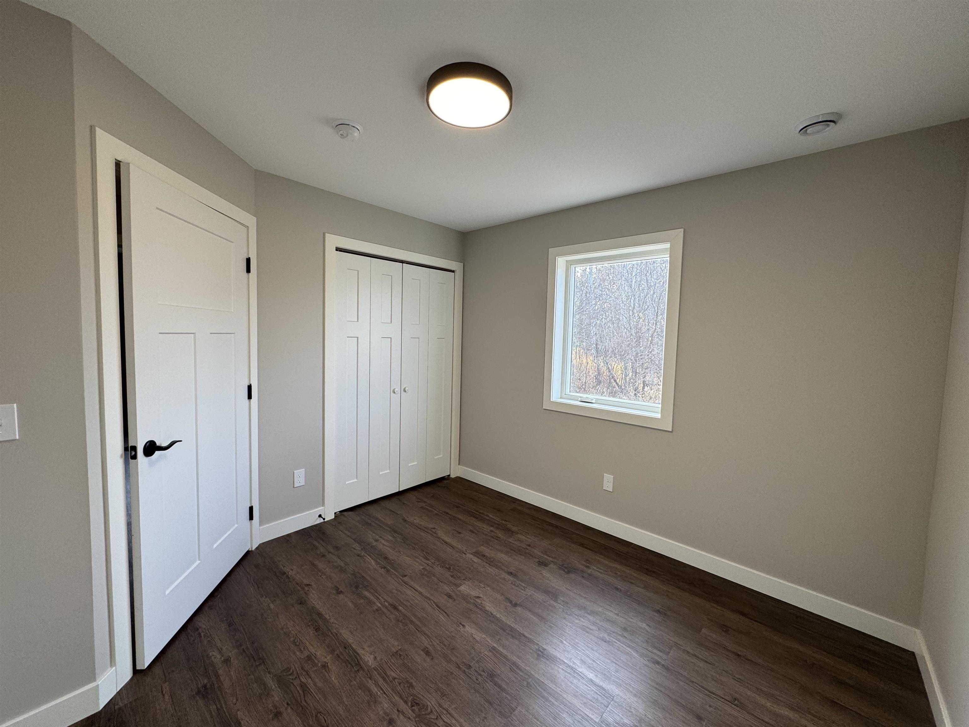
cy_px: 364
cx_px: 484
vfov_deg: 85.7
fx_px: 392
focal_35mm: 14
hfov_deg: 102.1
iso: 64
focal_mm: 2.22
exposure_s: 1/120
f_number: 2.2
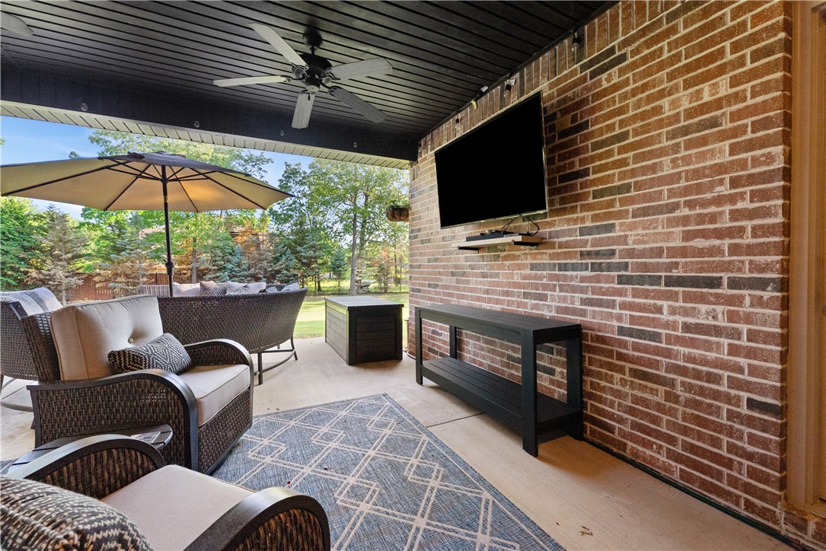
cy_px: 276
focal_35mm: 14
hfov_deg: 104.2
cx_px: 413
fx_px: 321
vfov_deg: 81.2
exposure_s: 1/80
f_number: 8
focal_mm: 14
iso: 500
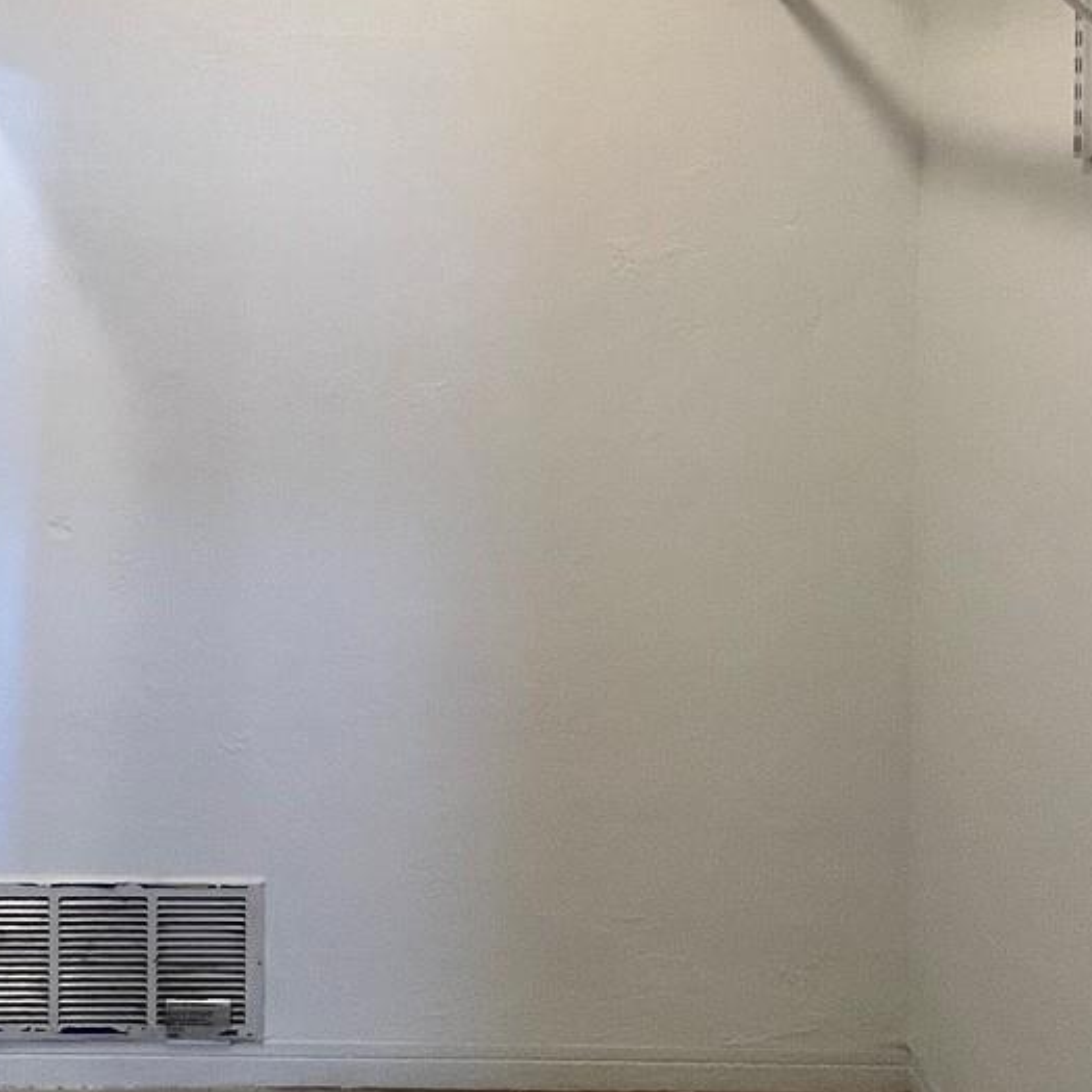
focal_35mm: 35
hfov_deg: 46.6
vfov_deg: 43.6
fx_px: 1249
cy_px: 133
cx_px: 374
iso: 125
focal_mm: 1.57
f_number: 1.8
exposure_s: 1/120
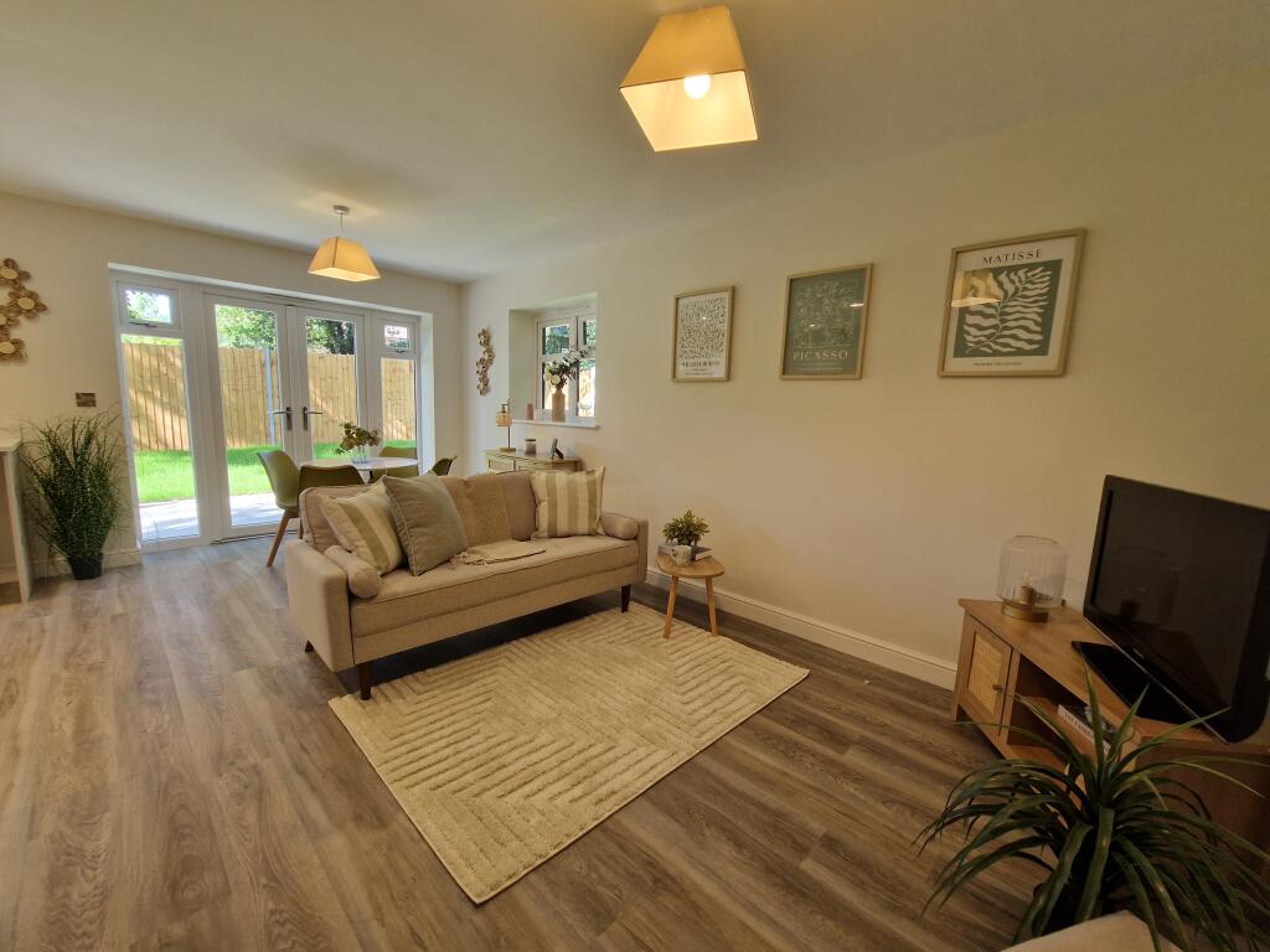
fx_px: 477
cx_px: 635
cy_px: 476
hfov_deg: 106.2
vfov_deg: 89.9
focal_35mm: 13
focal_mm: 2.2
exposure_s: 1/50
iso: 125
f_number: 2.2
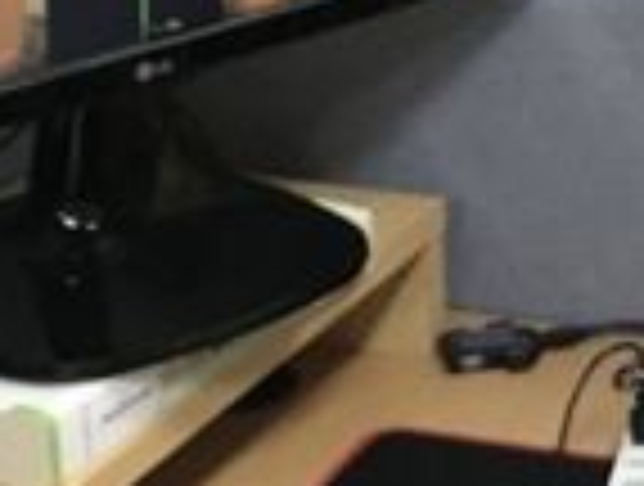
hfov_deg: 15.3
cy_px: -58
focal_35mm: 125
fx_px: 2331
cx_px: 739
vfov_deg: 11.7
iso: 32
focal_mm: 3.99
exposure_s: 1/30
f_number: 1.8
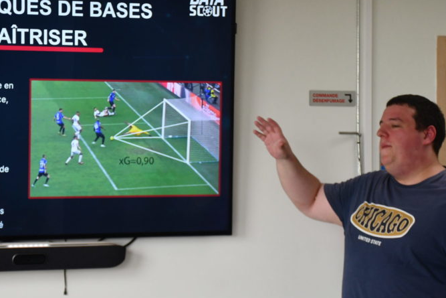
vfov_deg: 9.0
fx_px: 1883
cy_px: 134
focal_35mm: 152
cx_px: 188
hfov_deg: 13.5
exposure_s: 1/125
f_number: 5
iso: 900
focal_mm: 66
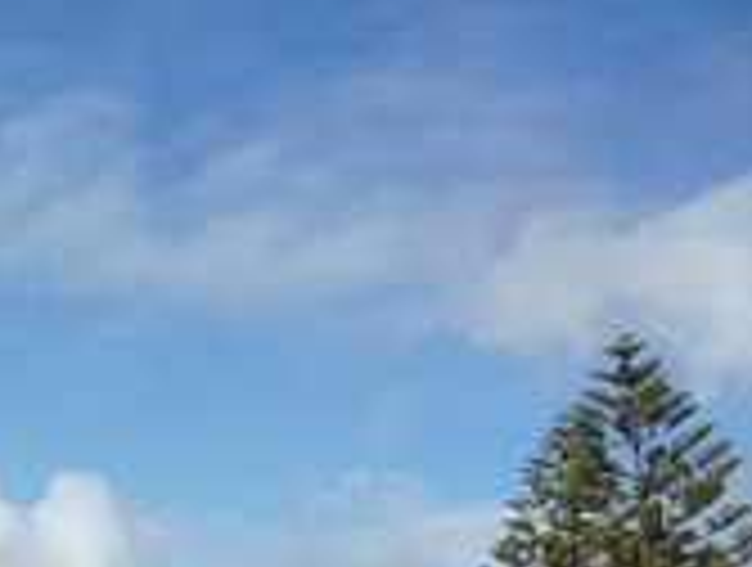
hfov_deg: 20.2
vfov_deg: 16.3
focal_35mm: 86
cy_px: 734
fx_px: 1872
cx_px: -297
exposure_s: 1/500
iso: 100
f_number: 5.6
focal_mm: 5.2
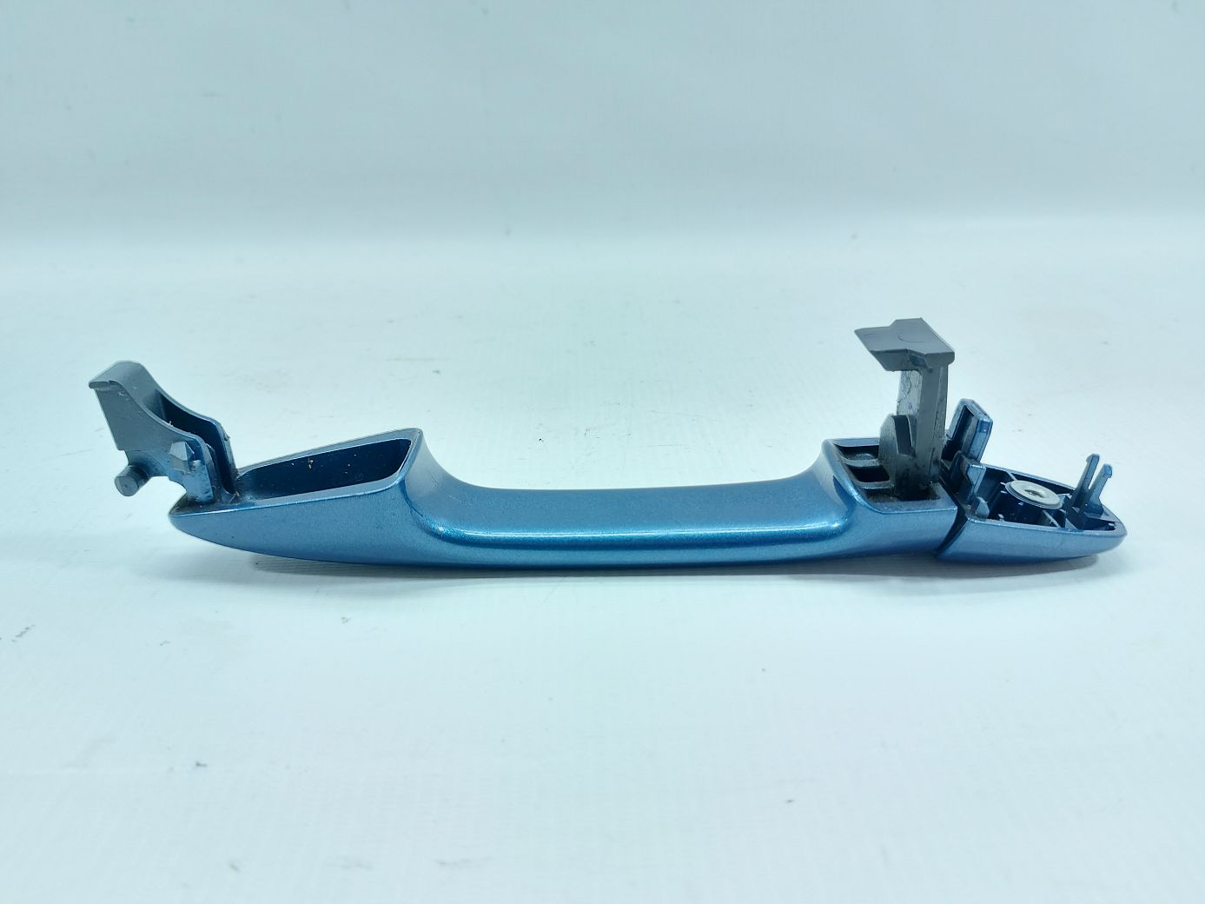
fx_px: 835
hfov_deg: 71.6
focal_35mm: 24
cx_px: 602
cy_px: 452
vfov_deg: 56.8
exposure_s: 1/50
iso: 125
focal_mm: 5.23
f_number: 1.8
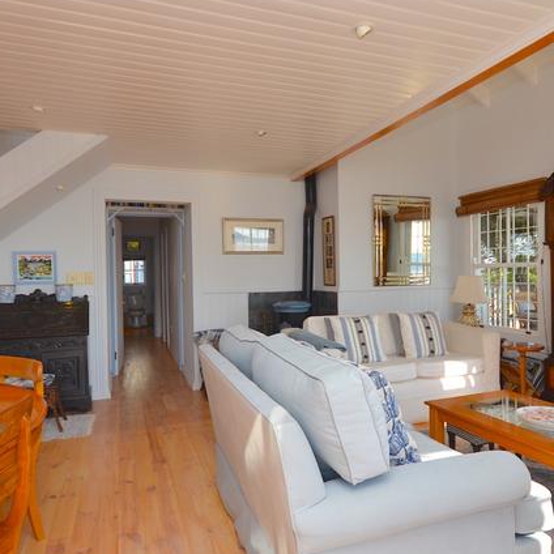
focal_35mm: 24
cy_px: 267
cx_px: 303
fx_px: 435
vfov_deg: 65.0
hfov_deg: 64.9
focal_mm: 10
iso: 110
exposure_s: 1/125
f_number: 5.6
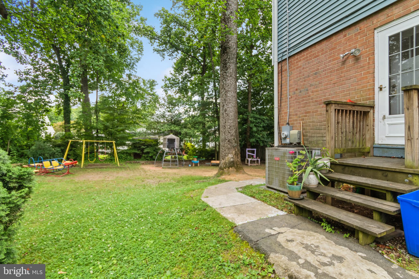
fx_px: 175
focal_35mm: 15
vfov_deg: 77.3
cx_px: 210
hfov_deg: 100.4
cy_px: 140
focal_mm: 10
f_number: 8
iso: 200
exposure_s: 1/60
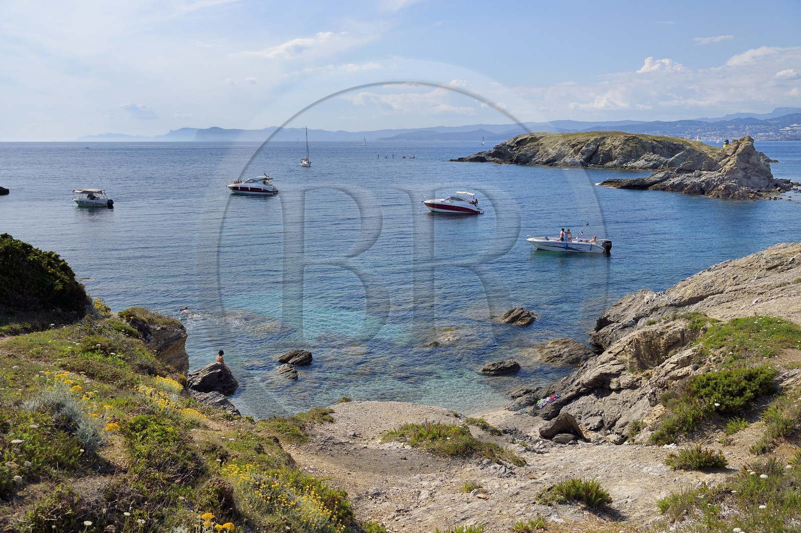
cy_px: 266
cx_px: 400
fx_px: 756
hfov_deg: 55.8
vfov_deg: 38.8
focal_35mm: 34
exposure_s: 1/640
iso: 200
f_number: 9
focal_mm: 34
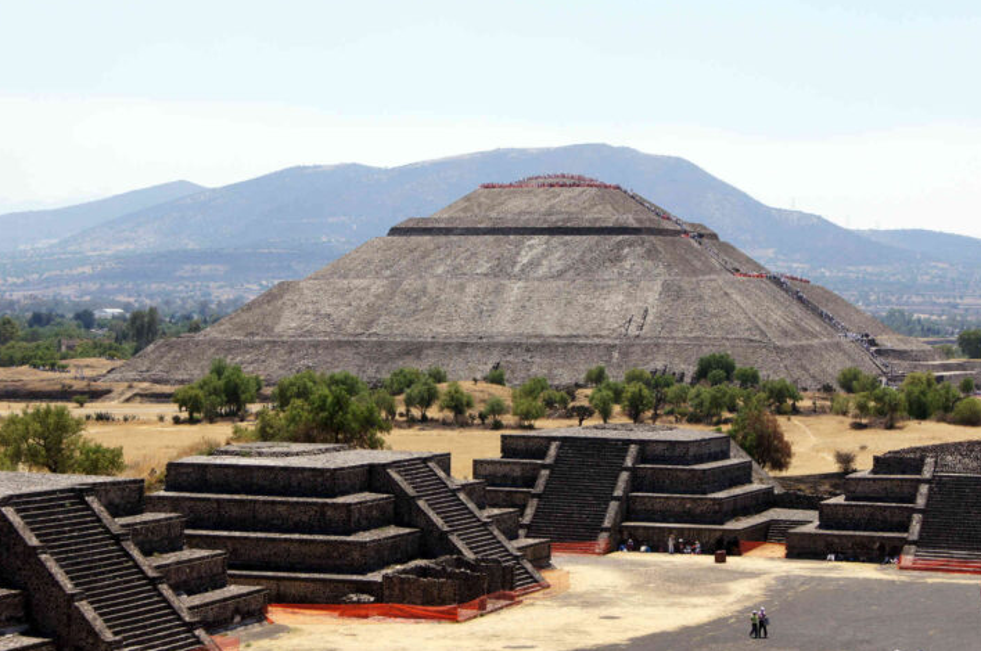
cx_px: 511
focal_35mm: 90
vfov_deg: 15.2
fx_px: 2437
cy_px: 302
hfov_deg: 22.8
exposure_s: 1/125
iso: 100
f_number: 11
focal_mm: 55
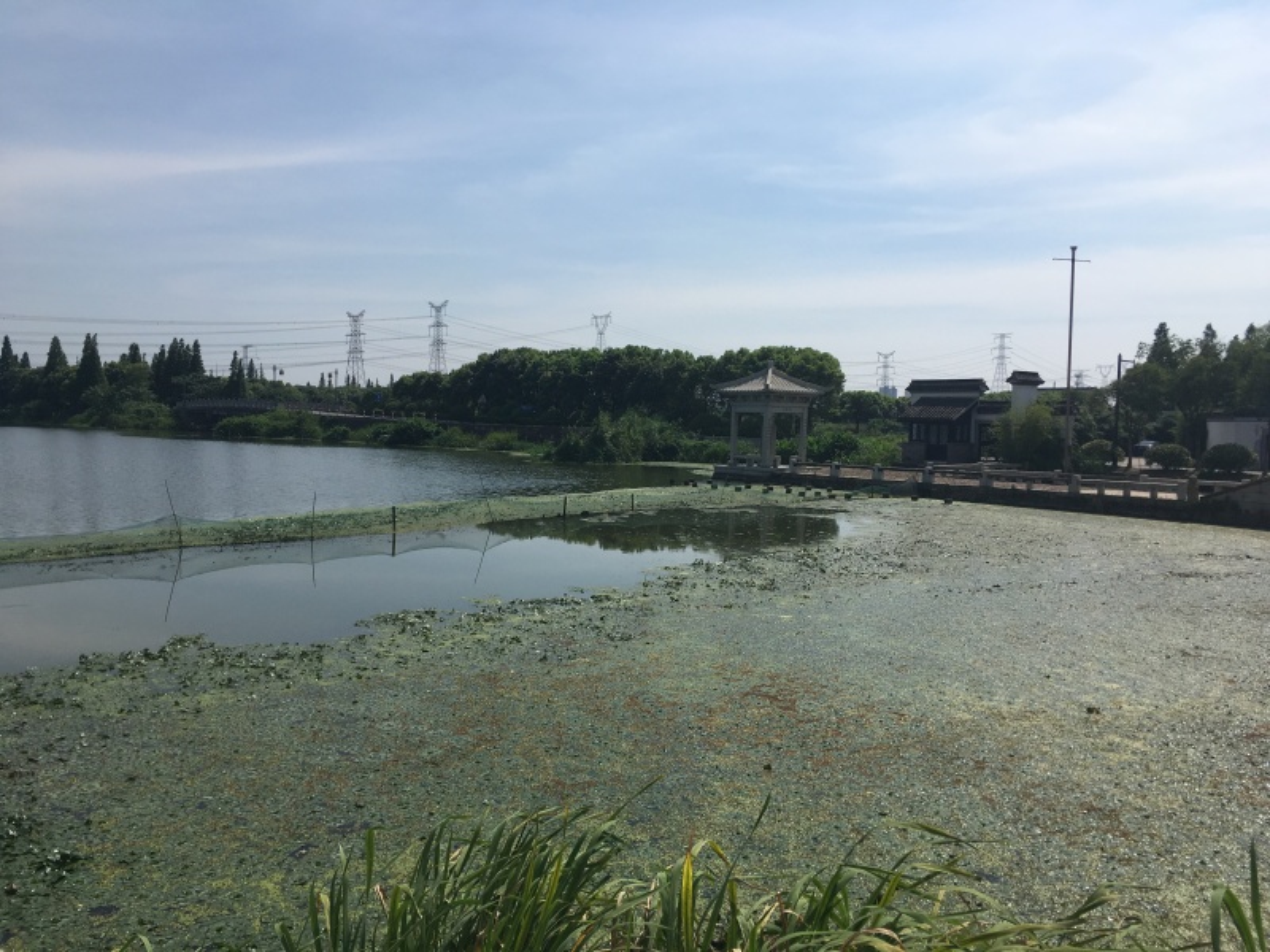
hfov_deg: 61.7
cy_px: 476
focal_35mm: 29
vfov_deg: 48.2
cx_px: 635
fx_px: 1064
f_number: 2.2
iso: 25
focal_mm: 4.15
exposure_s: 1/2849
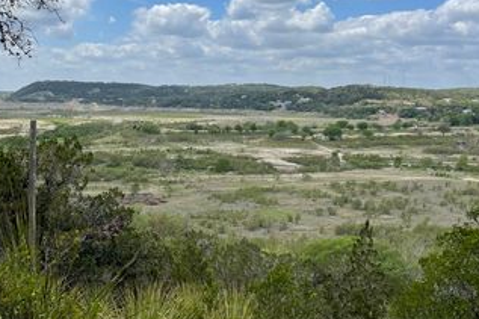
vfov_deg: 32.4
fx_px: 545
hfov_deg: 47.1
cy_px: 111
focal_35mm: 41
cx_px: 186
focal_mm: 5.1
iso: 32
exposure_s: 1/5376
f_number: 1.6
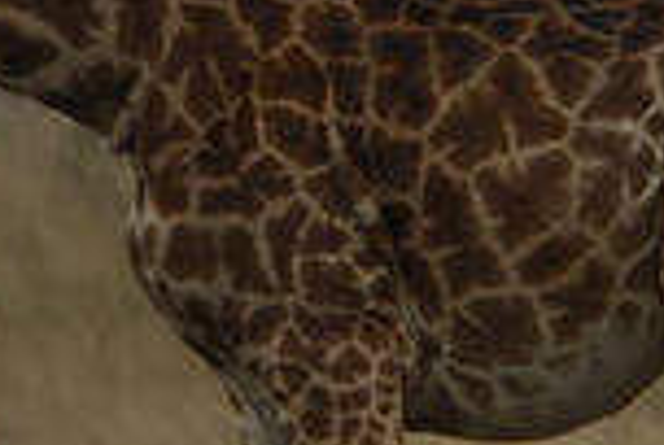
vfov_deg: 0.9
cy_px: 35
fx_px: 27998
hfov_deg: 1.4
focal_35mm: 1515
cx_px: 245
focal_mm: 220
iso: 100
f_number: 5.3
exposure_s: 1/320
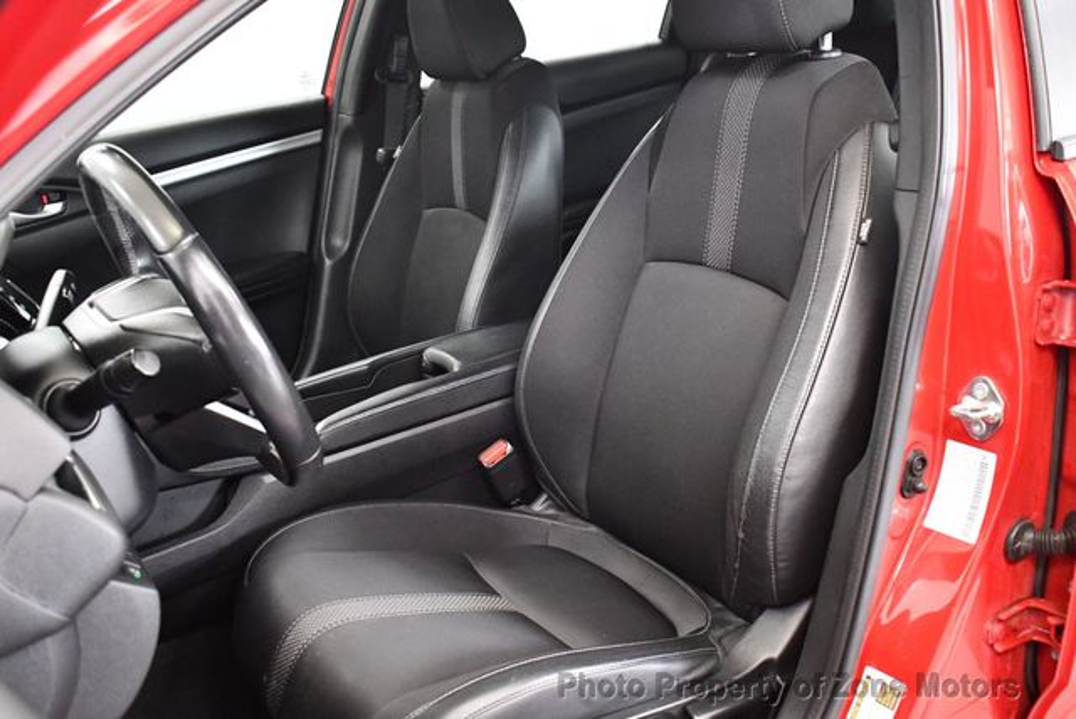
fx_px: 1077
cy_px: 360
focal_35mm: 36
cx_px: 538
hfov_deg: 53.1
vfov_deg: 36.9
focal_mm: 18
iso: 4000
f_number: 3.5
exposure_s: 1/60
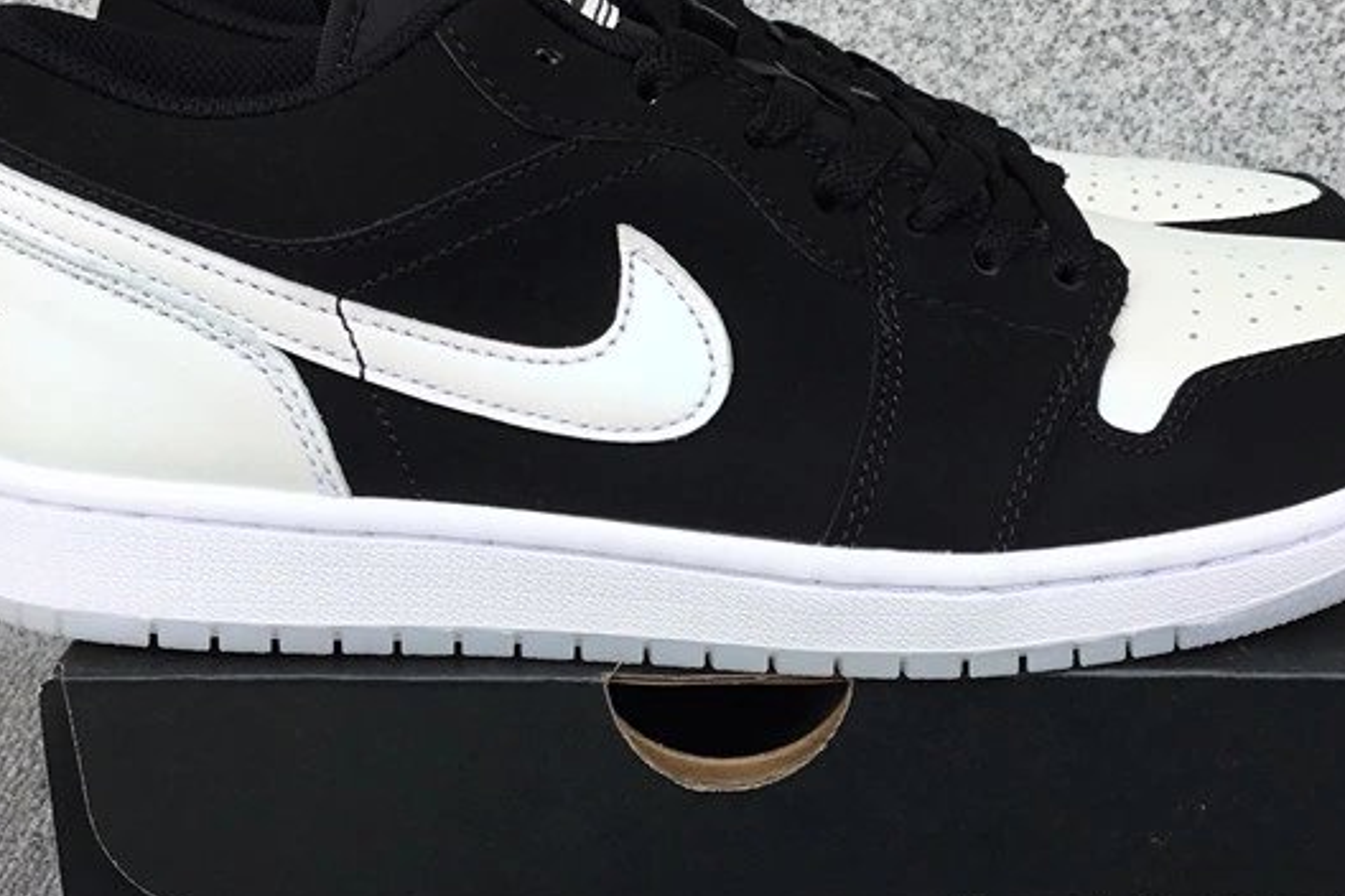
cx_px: 729
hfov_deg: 36.2
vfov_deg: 24.6
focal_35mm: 55
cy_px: 549
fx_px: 2055
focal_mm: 3.3
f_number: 2.4
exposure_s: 1/309
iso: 25
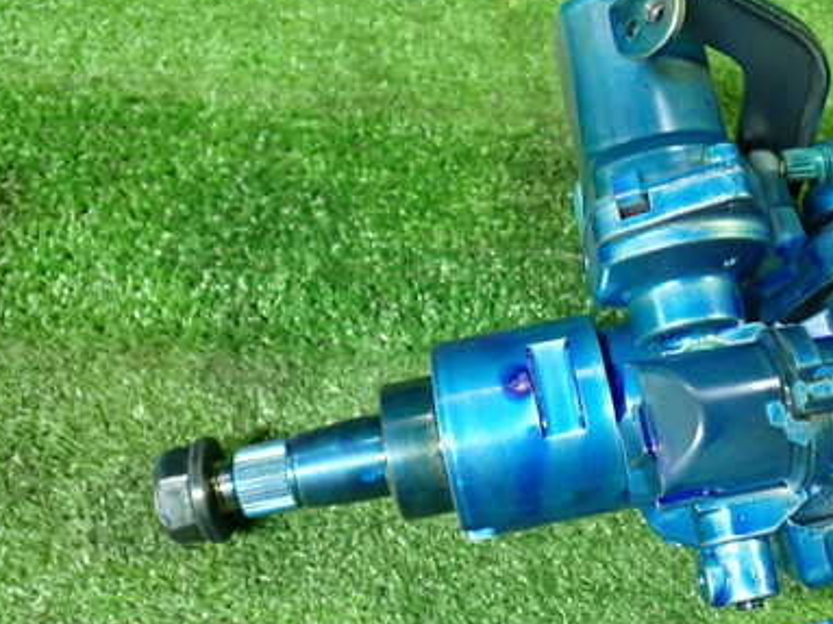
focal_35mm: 47
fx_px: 1131
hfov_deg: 39.7
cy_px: 285
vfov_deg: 30.8
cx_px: 587
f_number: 2.3
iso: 400
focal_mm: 5.4
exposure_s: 1/30
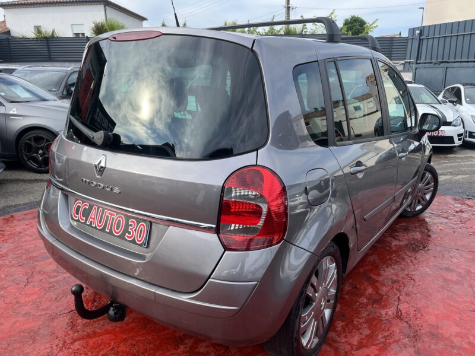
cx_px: 238
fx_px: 357
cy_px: 178
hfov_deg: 67.3
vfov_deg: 53.1
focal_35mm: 26
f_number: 1.6
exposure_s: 1/906
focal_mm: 5.1
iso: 50
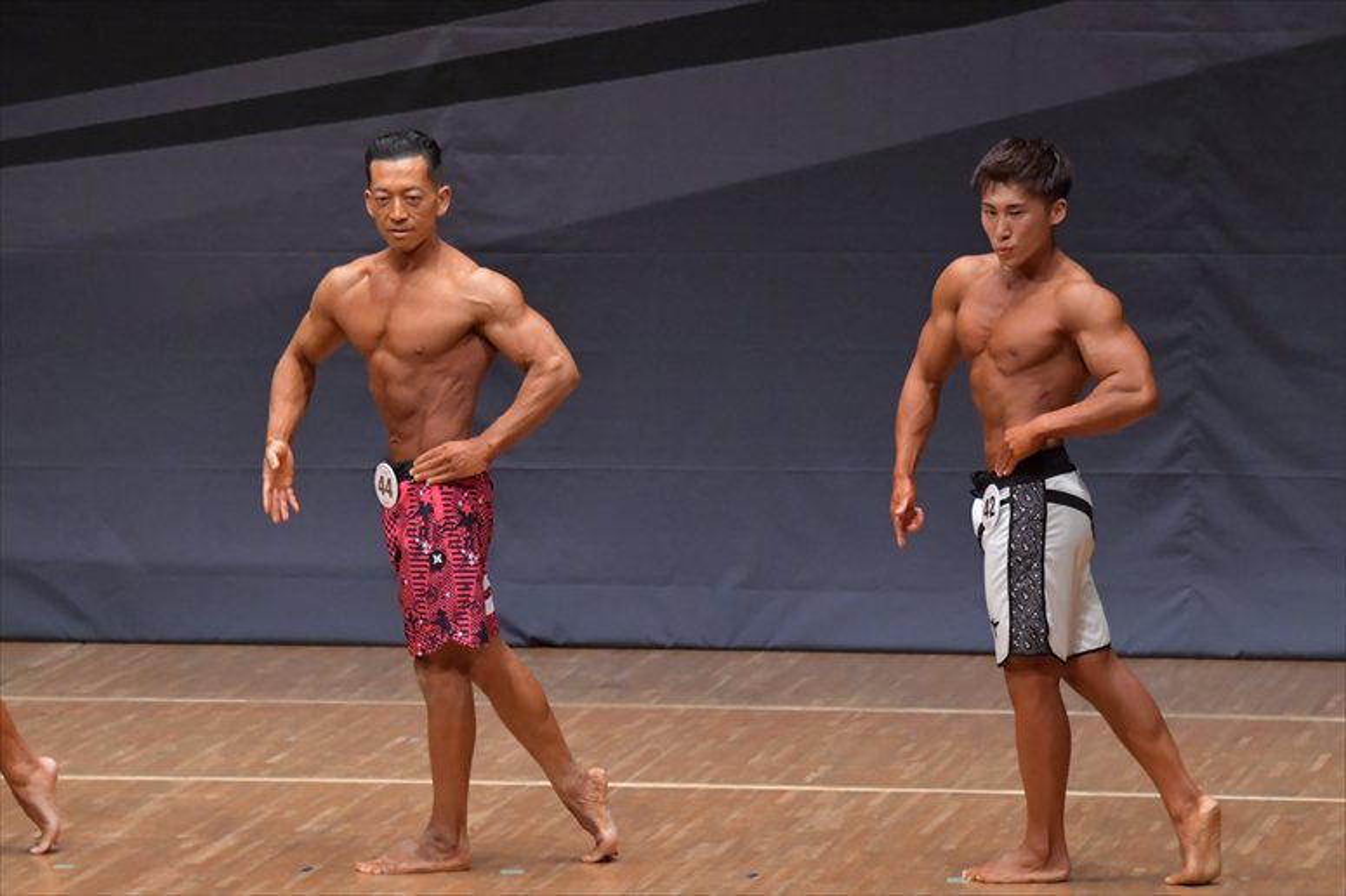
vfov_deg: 4.8
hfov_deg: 7.2
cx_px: 673
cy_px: 448
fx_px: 10651
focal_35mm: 285
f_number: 5.6
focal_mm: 190
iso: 6400
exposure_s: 1/400
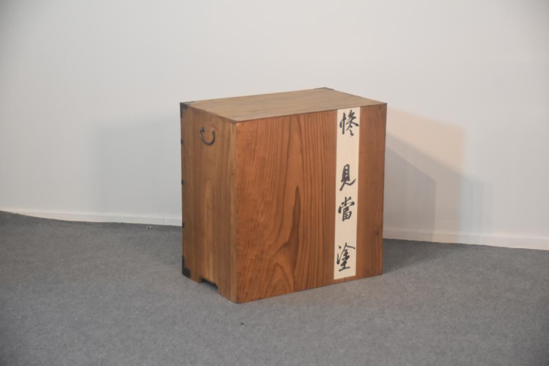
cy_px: 183
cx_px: 274
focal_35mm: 93
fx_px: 1418
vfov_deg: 14.7
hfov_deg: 21.9
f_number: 5
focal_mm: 62
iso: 1100
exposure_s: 1/60
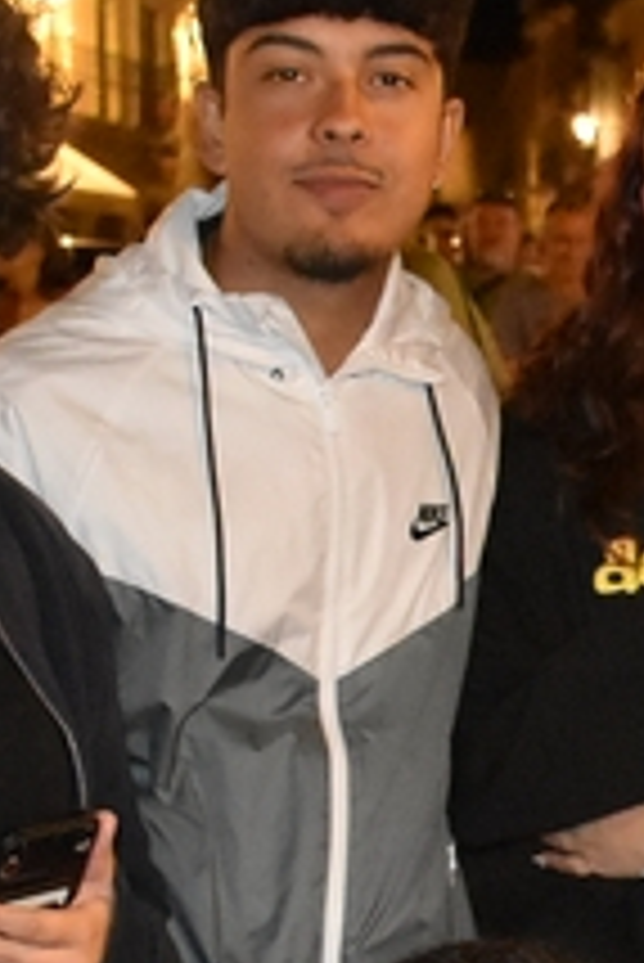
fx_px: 3887
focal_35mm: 145
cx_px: 982
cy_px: 963
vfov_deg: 13.9
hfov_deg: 9.2
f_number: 3.8
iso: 5600
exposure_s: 1/60
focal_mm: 23
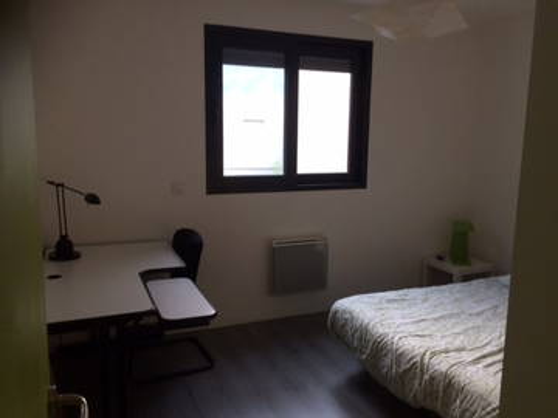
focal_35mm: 29
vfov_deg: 48.2
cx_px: 279
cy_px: 209
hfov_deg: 61.7
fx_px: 467
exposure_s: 1/33
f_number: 2.2
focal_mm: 4.15
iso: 125
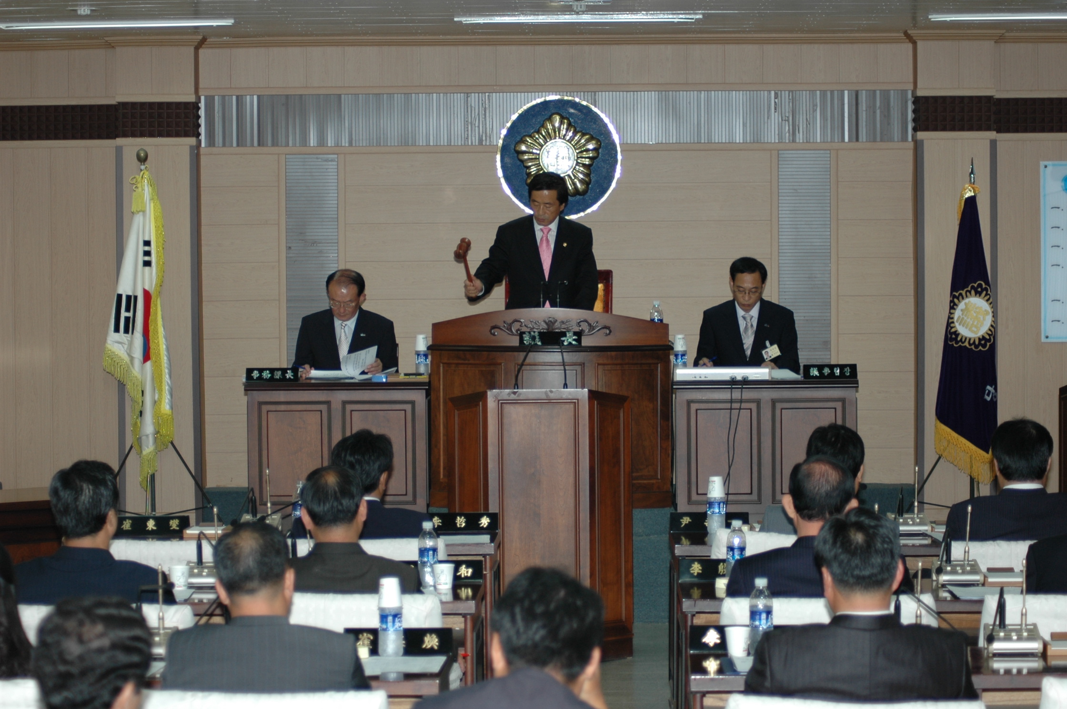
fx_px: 3108
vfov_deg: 13.0
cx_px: 534
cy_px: 354
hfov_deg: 19.5
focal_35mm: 105
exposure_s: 1/60
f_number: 4.5
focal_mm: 70
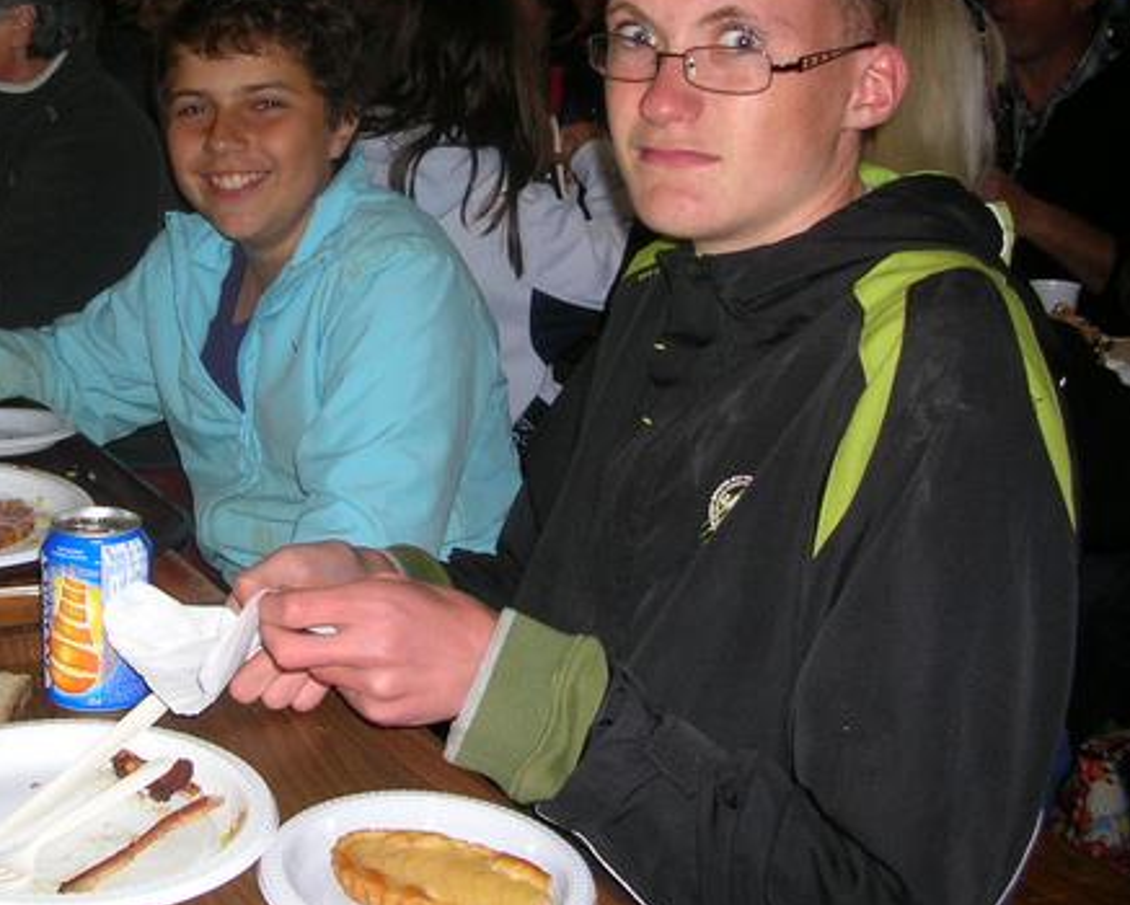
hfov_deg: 36.9
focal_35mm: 50
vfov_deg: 30.1
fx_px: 1673
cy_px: 336
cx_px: 365
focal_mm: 5.8
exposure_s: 1/60.1
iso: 50
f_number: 2.8
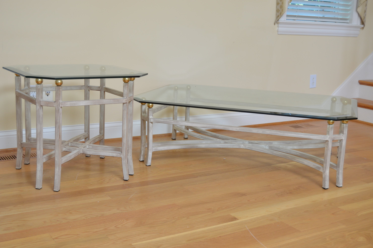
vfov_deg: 28.9
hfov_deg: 42.4
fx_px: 481
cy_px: 124
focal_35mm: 46
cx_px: 186
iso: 400
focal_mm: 31
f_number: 5
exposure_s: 1/80
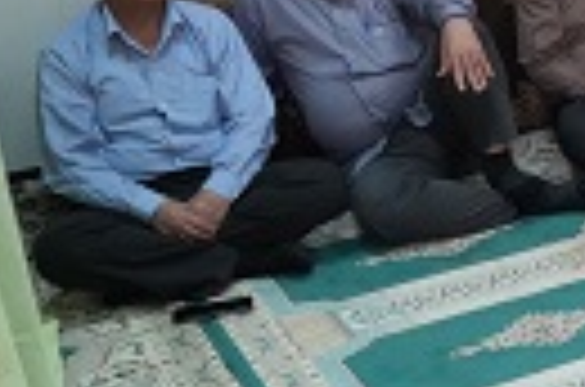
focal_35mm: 94
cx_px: 986
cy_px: -32
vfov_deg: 14.2
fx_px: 1524
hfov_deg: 18.2
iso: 12800
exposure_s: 1/400
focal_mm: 24
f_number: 6.3
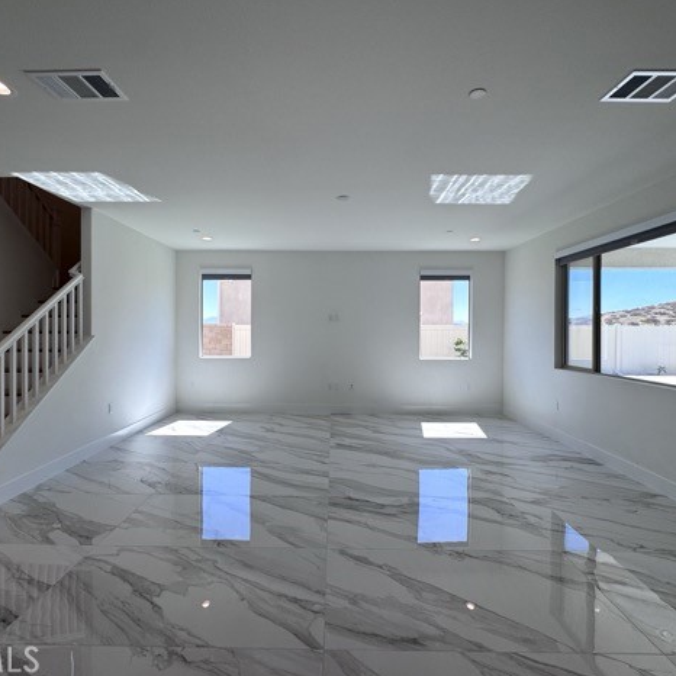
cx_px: 331
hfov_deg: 84.0
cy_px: 332
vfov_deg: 84.0
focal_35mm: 17
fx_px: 376
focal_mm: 2.22
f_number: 2.2
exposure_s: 1/440
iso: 40
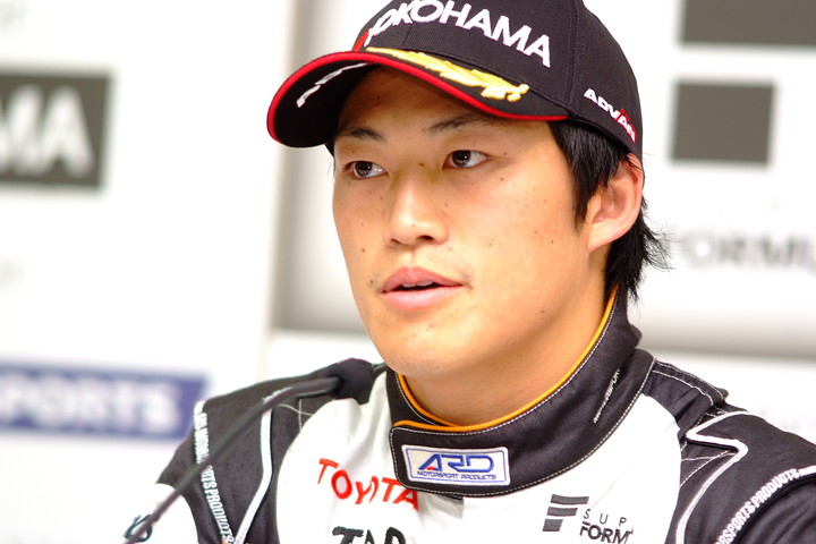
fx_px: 6120
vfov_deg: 5.1
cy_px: 272
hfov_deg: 7.6
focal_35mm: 270
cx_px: 408
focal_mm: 180
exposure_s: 1/125
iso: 400
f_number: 2.8
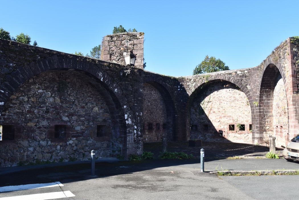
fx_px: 262
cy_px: 100
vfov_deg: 41.7
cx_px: 150
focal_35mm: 32
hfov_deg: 59.5
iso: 250
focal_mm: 21
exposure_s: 1/250
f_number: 8
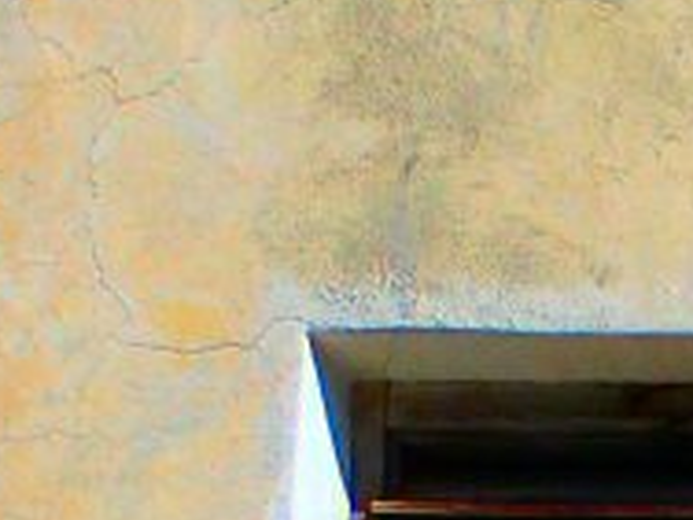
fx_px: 6546
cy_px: 1553
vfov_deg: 4.4
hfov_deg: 5.6
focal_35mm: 327
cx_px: 2225
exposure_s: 1/160
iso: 100
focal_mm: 8.41
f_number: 13
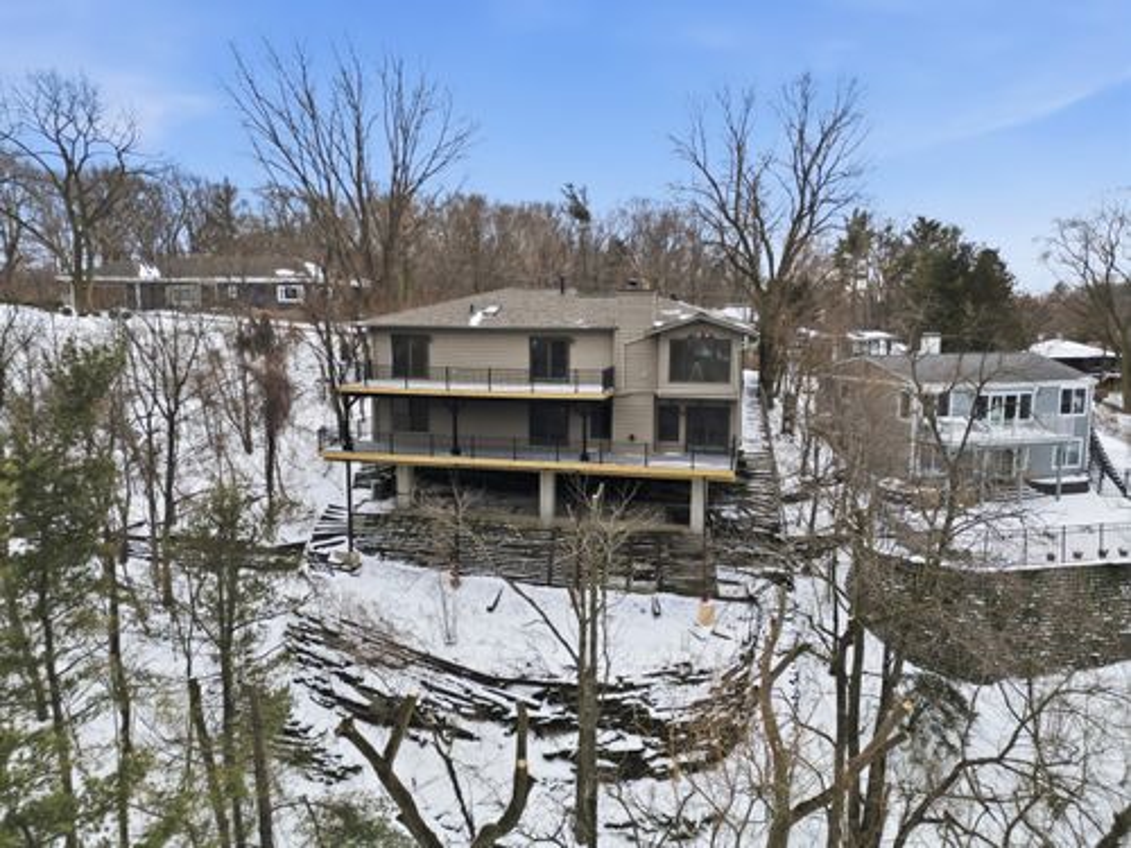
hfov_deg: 71.6
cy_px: 424
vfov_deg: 56.8
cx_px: 566
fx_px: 784
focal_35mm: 24
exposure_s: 1/2500
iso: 110
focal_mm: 6.7
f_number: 1.7
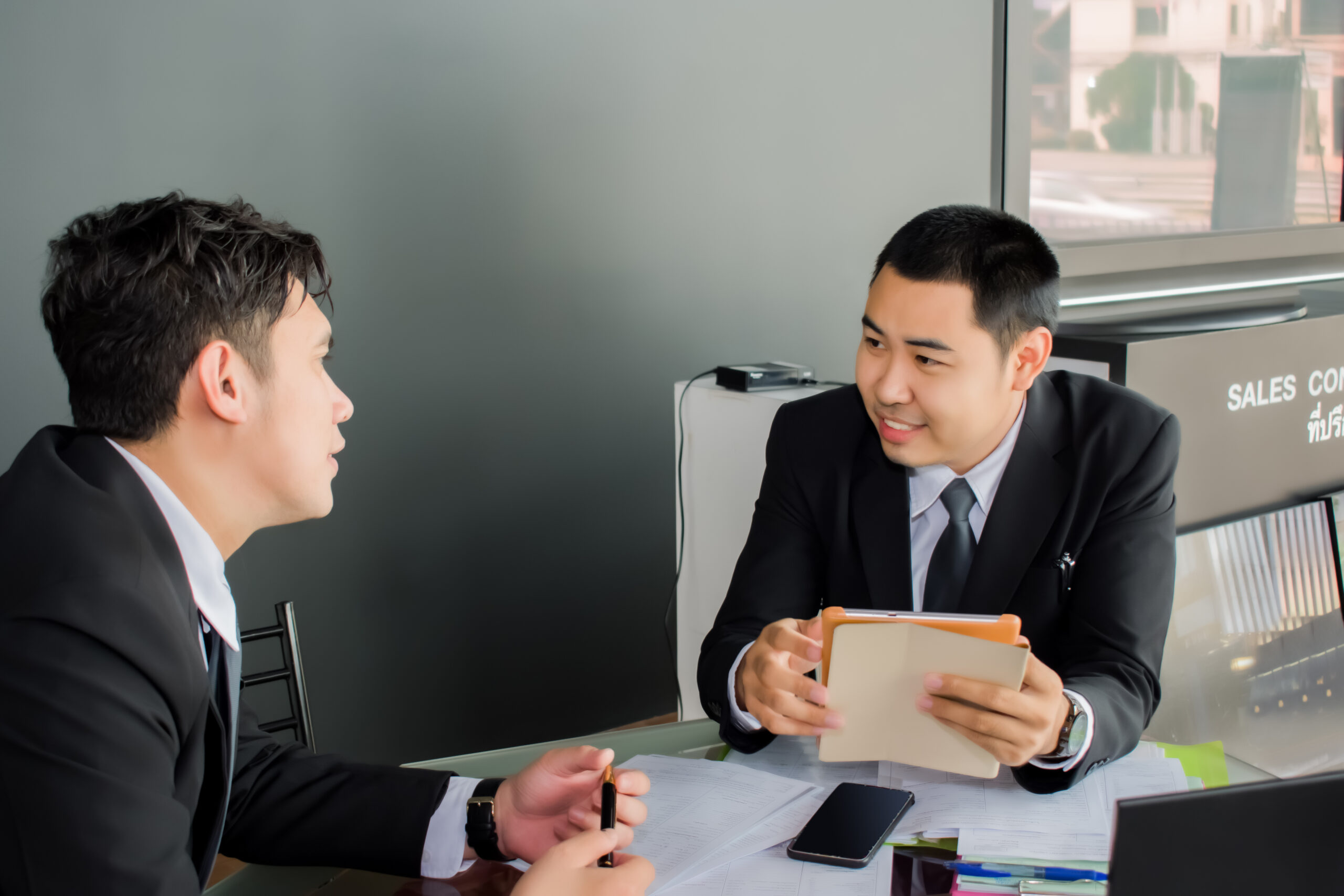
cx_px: 672
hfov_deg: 41.1
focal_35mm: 48
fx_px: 1792
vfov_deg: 28.1
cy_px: 448
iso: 320
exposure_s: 1/80
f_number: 5
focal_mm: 32
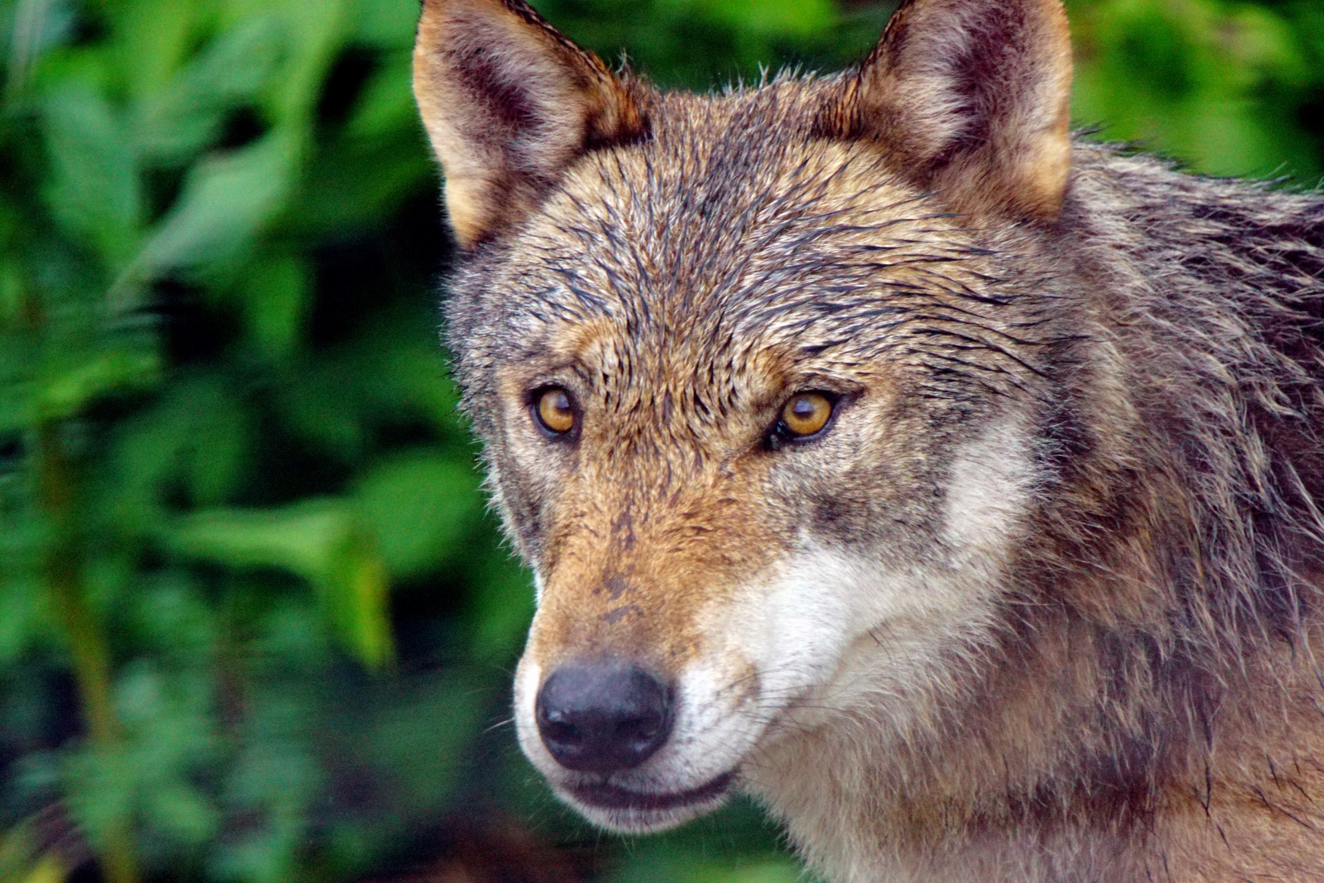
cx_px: 662
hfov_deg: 2.3
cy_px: 442
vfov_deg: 1.5
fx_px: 33097
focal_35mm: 900
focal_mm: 599.88
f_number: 8
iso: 1600
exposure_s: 1/1000
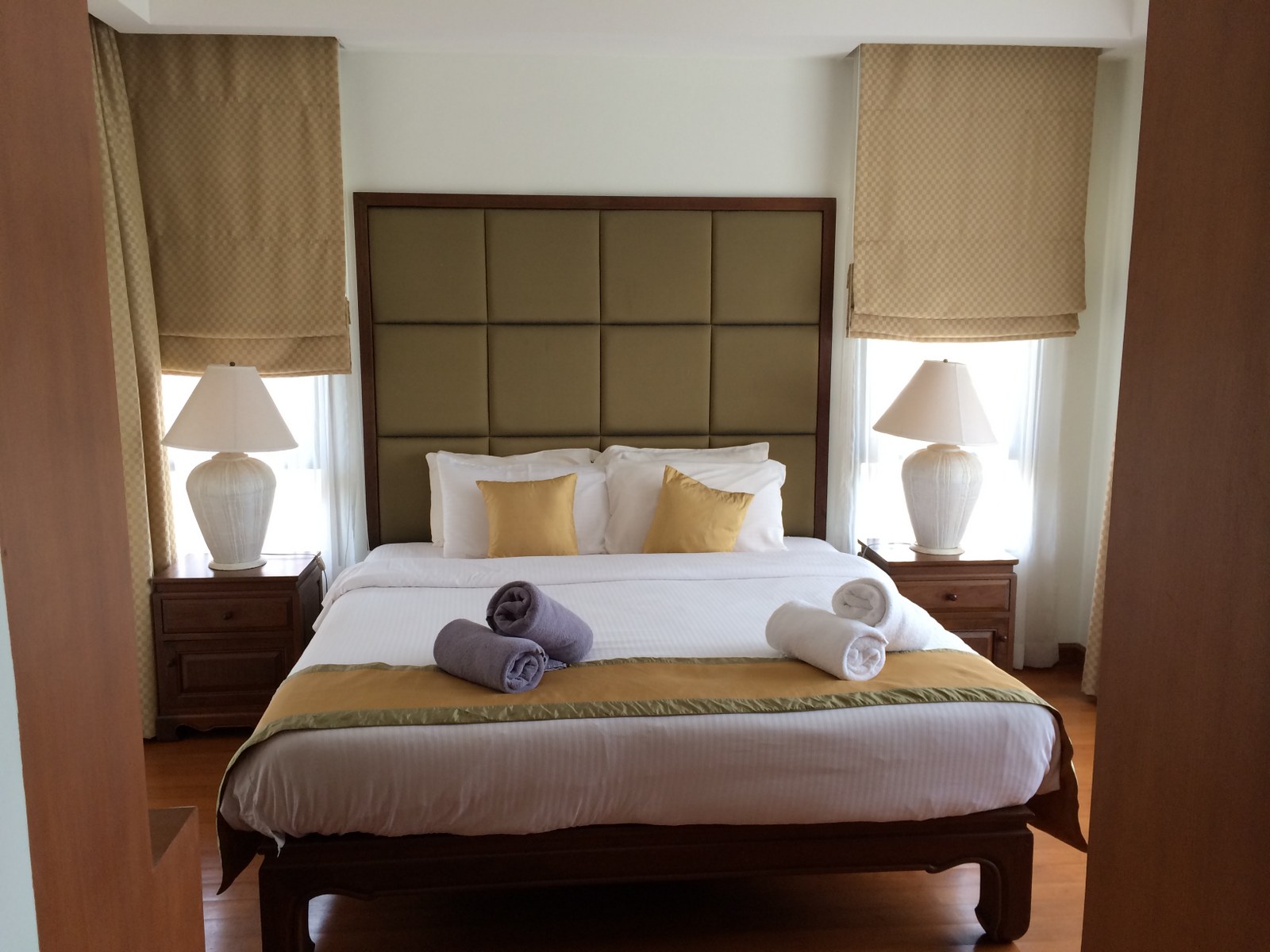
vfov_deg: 46.8
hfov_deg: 60.0
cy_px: 476
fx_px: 1101
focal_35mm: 30
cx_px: 635
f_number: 2.2
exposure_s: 1/40
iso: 40
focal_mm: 4.12
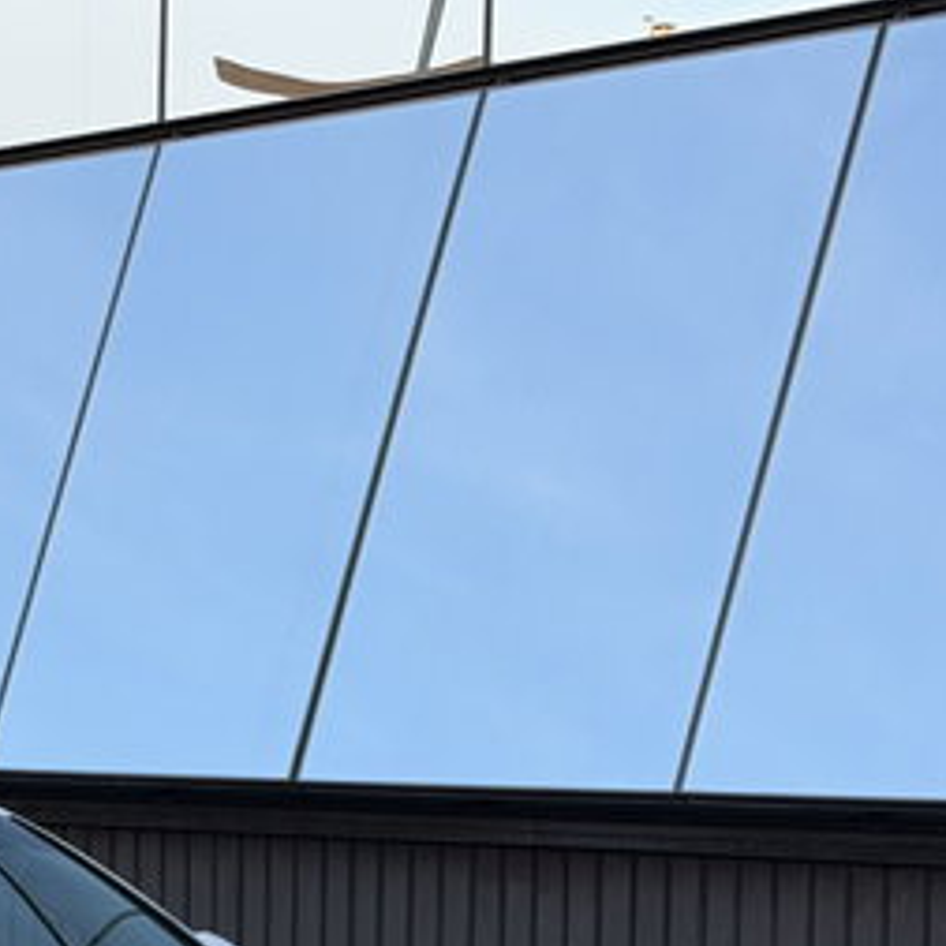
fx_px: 3988
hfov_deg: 13.3
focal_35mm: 129
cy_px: 1043
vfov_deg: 13.3
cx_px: -108
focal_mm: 6.76
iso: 64
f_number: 1.78
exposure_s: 1/631
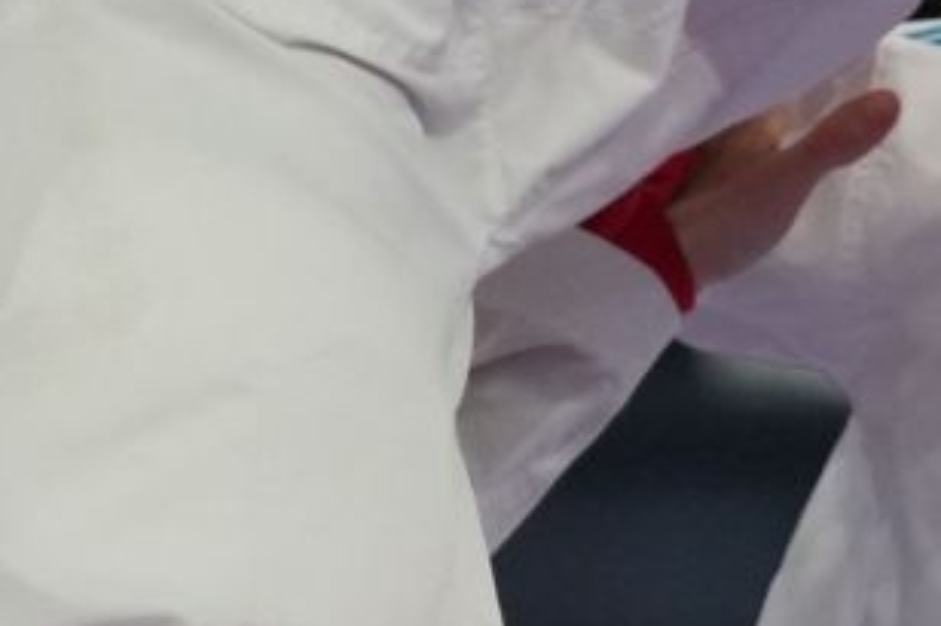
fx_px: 41667
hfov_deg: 1.3
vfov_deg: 0.9
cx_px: 489
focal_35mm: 1595
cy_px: 226
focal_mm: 182
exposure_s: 1/1000
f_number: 2.8
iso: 1600
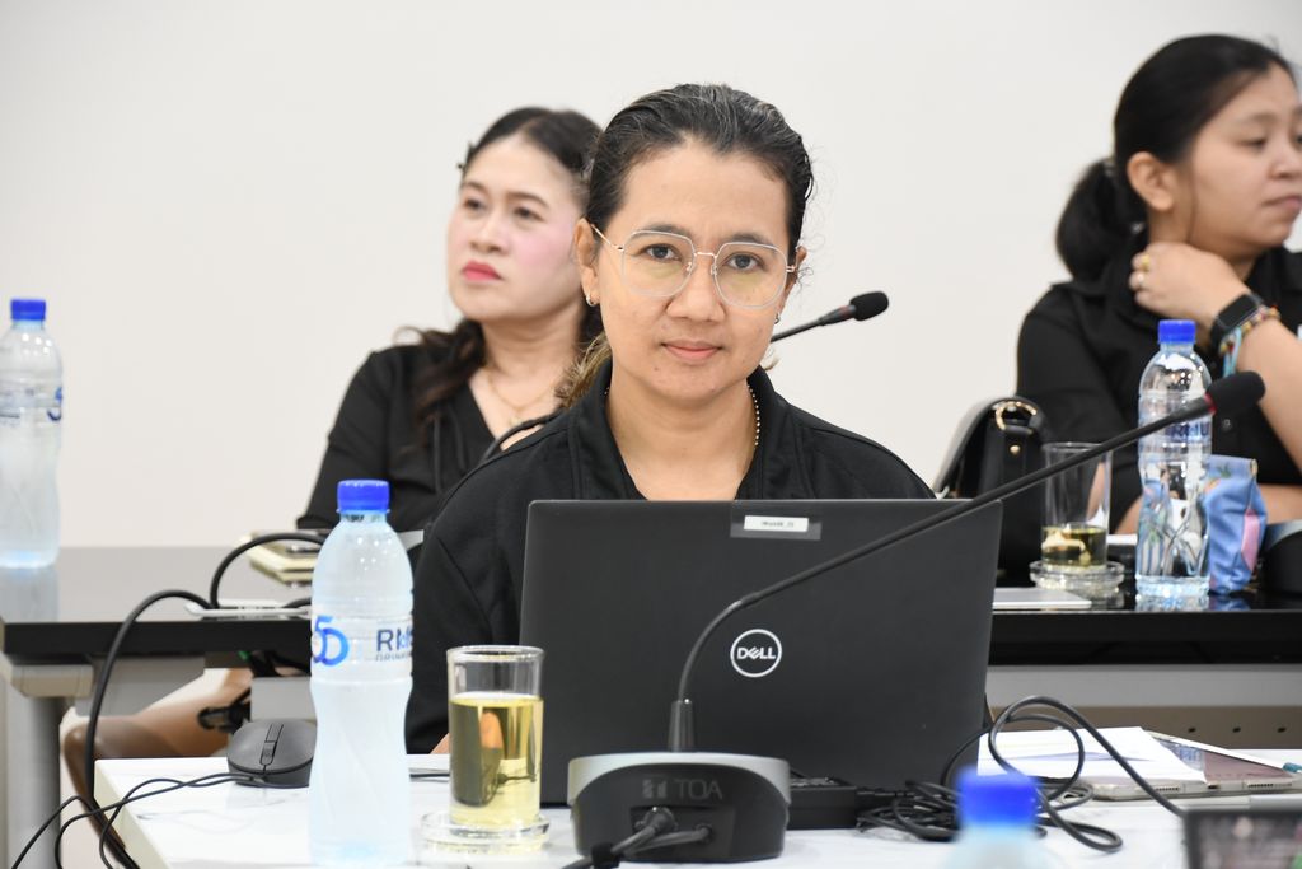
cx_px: 651
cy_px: 434
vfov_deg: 8.3
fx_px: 5968
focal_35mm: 165
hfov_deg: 12.5
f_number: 5.6
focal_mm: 110
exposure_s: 1/30
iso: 1600
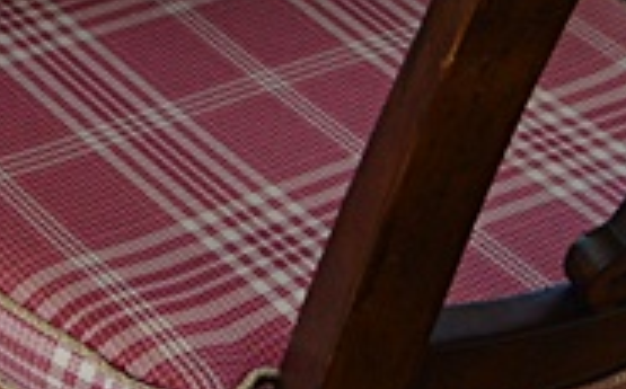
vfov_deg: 8.2
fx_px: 2538
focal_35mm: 149
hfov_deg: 13.0
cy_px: -496
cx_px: -409
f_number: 5
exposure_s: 1/100
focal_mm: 18
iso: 400
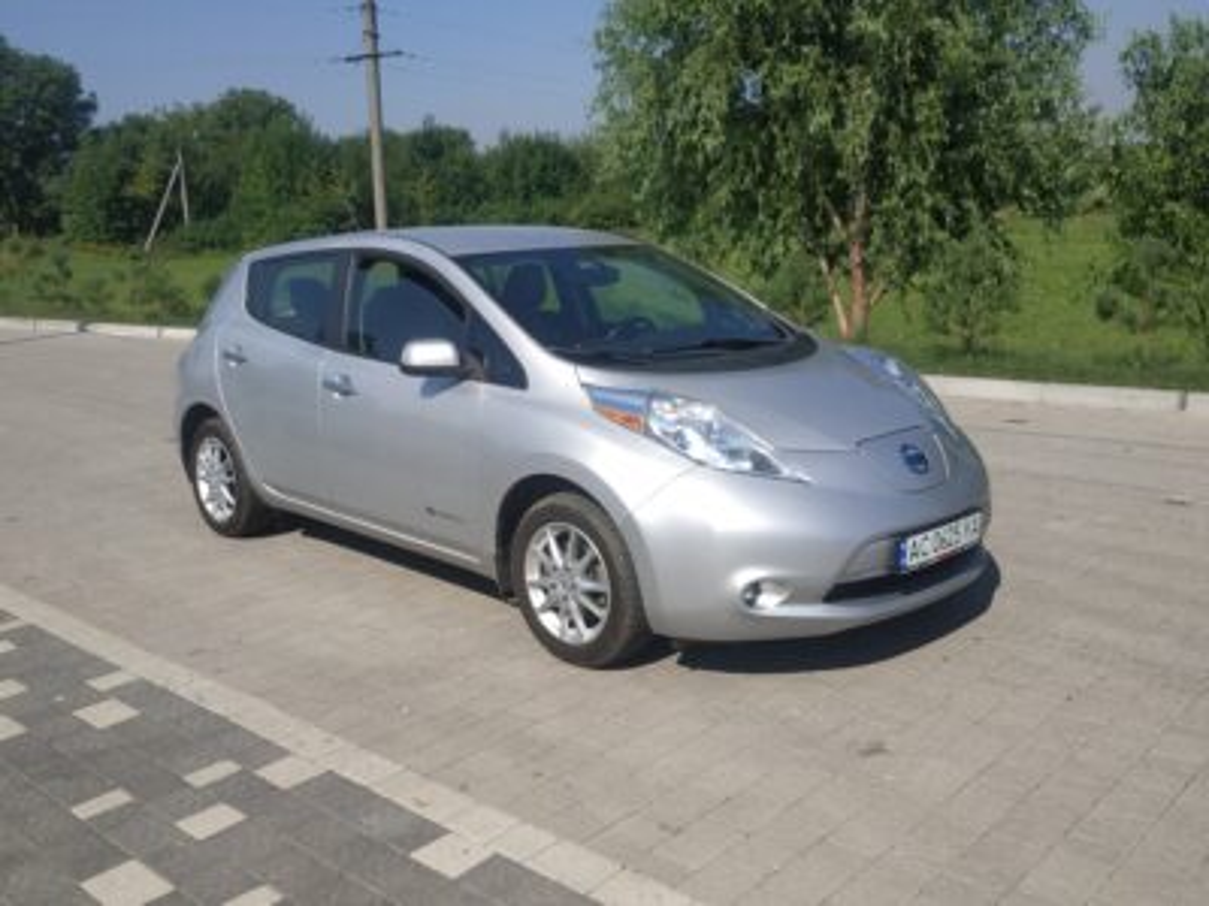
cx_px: 604
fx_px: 838
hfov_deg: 71.6
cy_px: 453
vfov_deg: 56.8
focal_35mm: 24
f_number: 1.9
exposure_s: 1/2486
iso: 100
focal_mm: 3.94
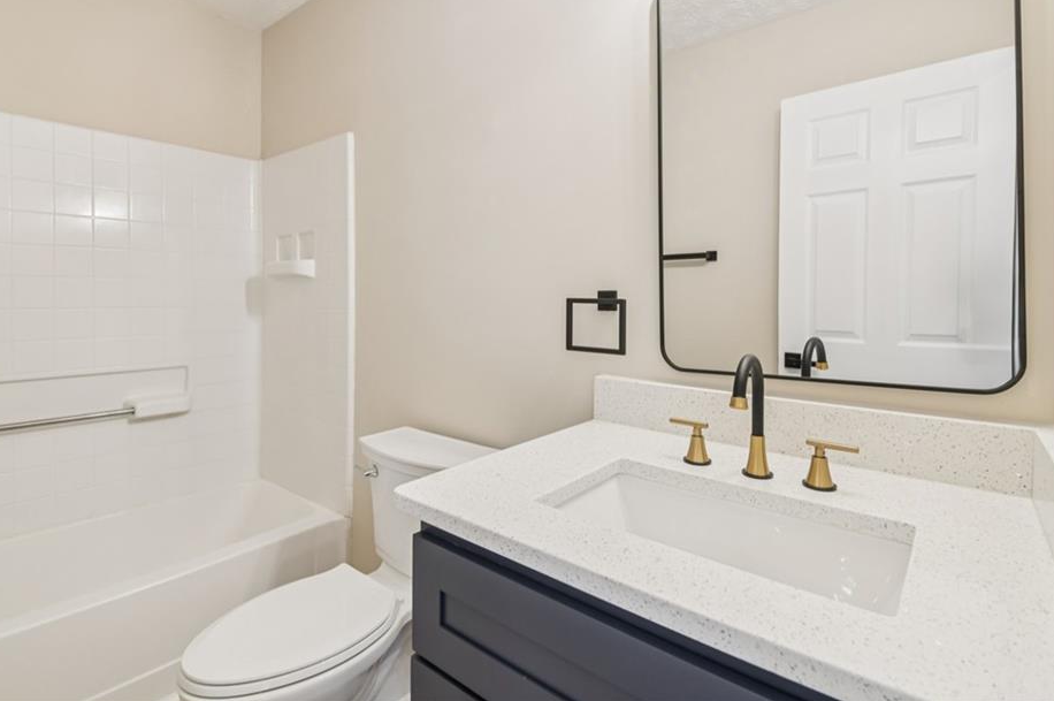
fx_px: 556
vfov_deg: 64.3
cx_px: 519
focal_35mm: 19
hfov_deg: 86.9
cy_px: 311
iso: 400
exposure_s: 1/30
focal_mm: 17
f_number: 8
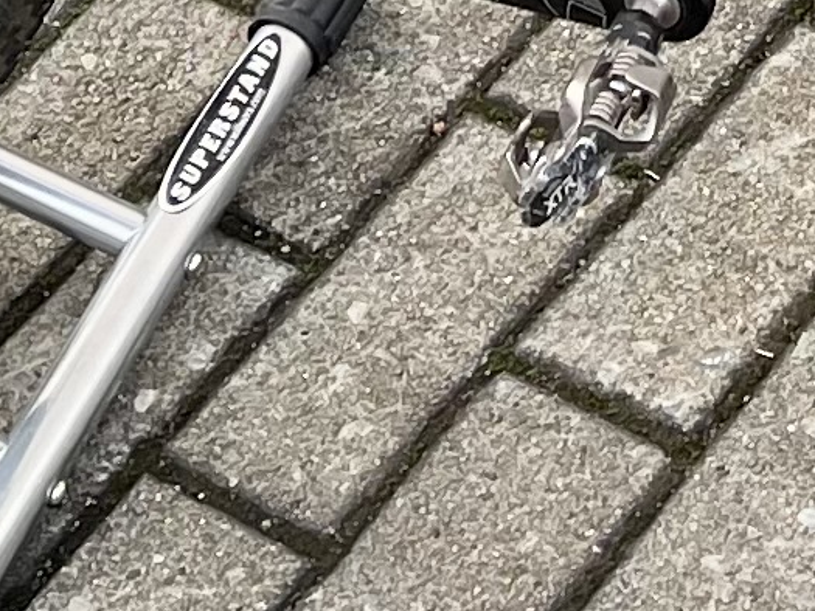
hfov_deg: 10.2
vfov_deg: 6.6
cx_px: 931
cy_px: -1577
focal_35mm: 192
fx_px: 4521
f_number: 1.6
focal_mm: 5.1
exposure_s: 1/121
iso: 40
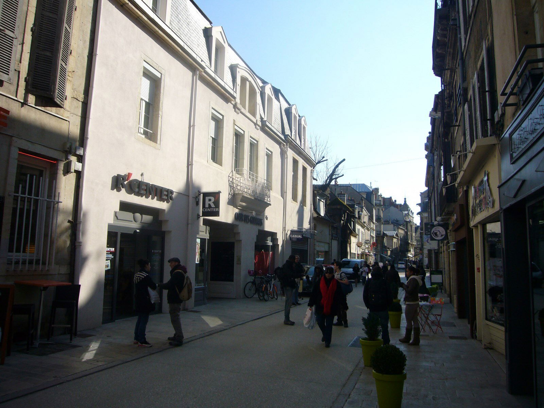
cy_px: 204
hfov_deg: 63.4
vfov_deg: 49.7
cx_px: 272
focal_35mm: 28
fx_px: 440
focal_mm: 4.6
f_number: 5.6
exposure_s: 1/250
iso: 80
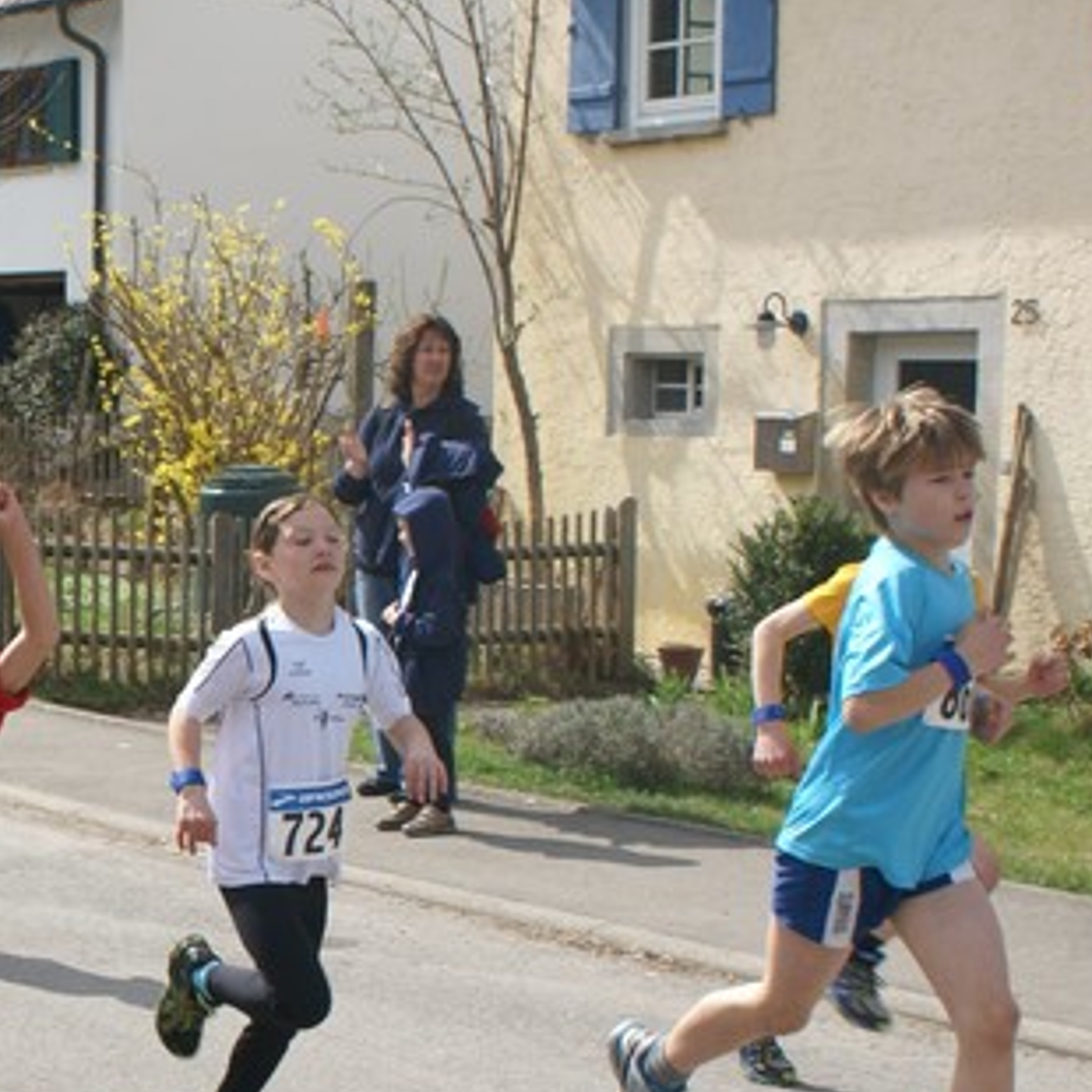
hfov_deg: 17.9
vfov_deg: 18.8
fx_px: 3284
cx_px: -229
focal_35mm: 92
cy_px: 784
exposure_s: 1/320
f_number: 7.1
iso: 100
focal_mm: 28
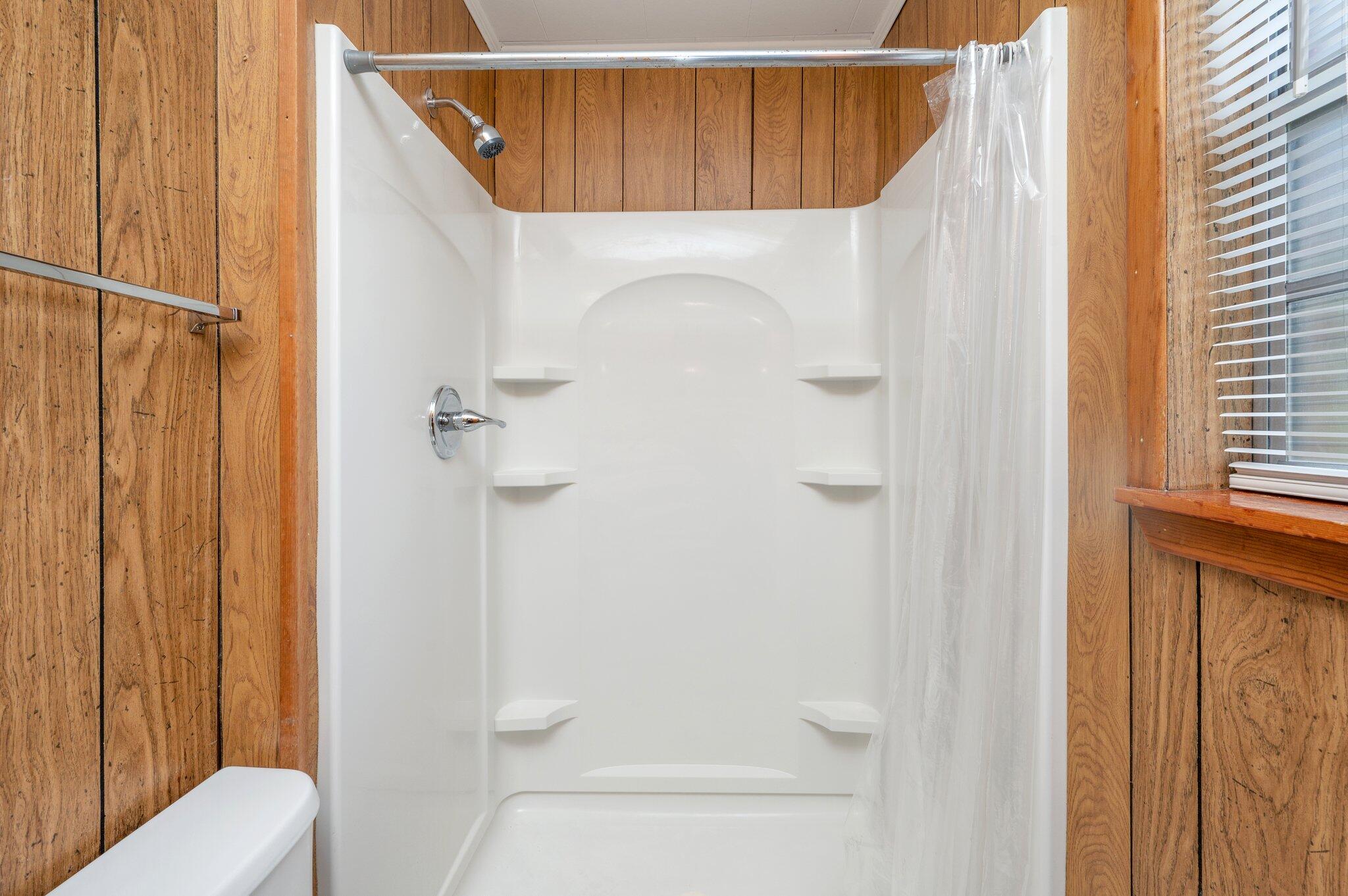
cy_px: 448
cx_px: 674
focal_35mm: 14
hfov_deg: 104.3
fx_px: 524
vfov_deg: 81.1
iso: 125
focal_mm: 14
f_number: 9
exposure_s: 1/30
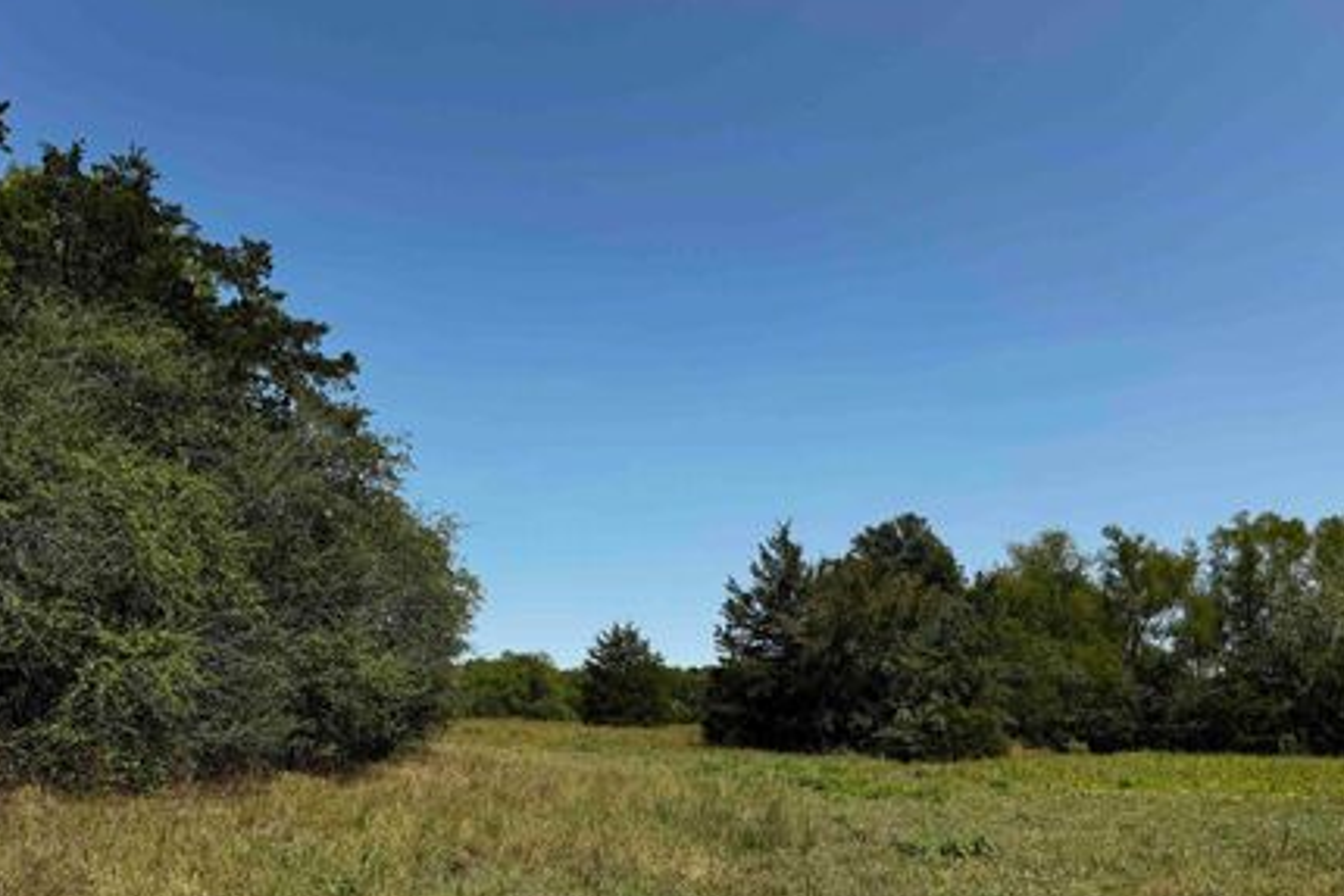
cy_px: 532
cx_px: 603
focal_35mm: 29
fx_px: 1083
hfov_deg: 63.5
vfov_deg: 44.8
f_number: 1.78
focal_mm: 6.76
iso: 80
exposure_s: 1/4950
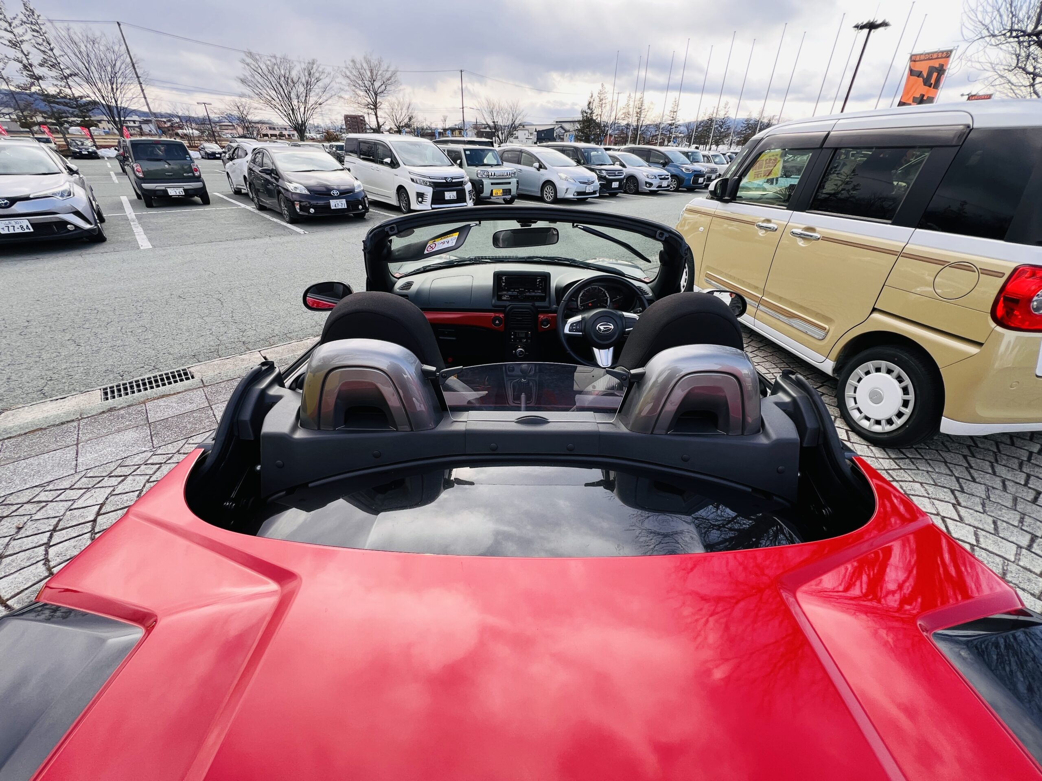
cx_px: 521
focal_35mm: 13
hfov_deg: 106.2
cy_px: 390
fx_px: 391
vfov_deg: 89.9
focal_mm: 1.57
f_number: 1.8
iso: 32
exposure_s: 1/247
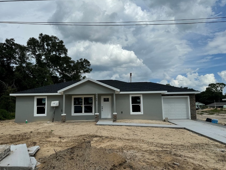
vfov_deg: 49.7
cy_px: 87
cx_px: 108
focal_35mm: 28
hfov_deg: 63.4
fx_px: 183
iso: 80
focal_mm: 6.76
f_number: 1.78
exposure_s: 1/10417
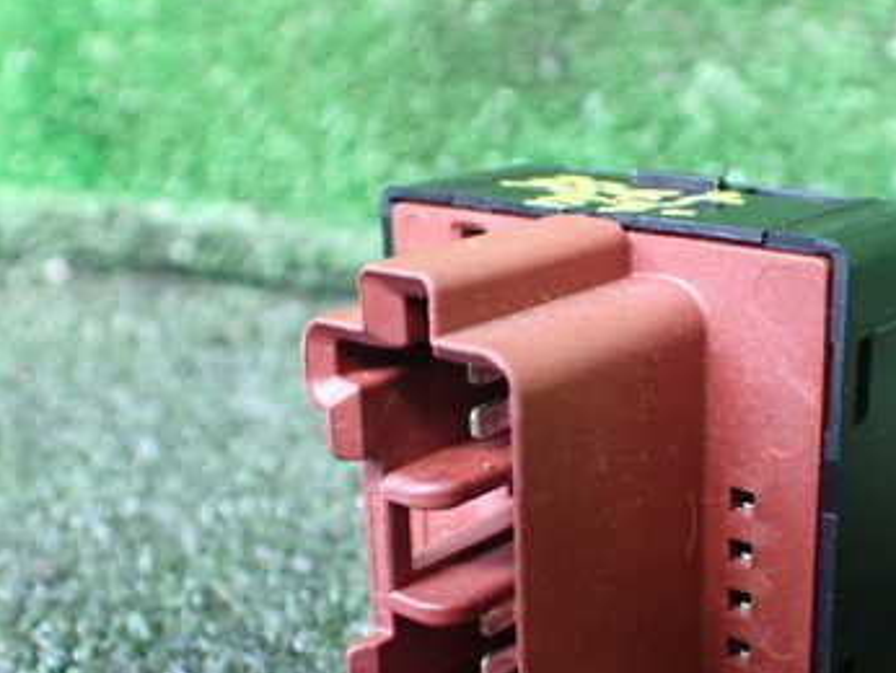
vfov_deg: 27.9
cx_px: 606
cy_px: 448
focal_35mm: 52
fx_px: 1347
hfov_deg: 36.4
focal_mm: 5.4
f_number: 2.3
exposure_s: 1/80
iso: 800
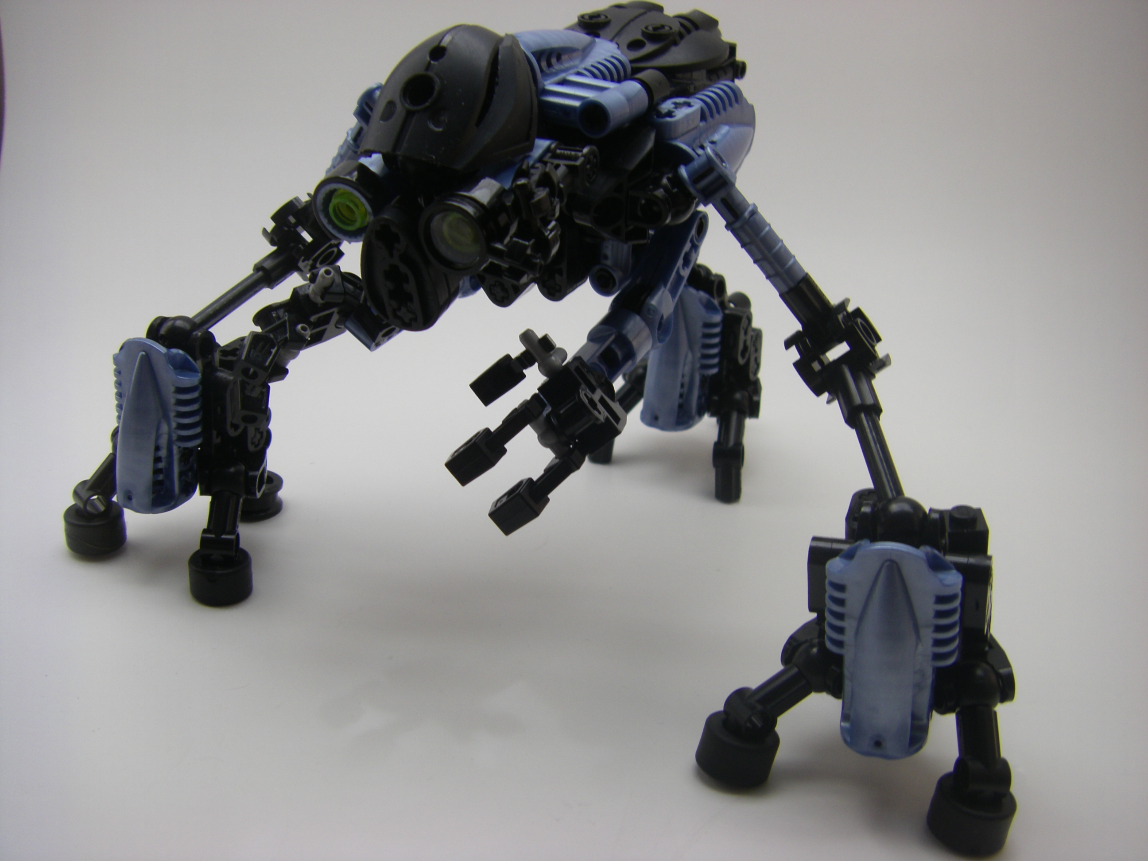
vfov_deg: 37.7
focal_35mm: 38
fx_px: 1260
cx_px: 574
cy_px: 430
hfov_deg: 49.0
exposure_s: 1/80
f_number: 3.5
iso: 64
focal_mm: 6.3
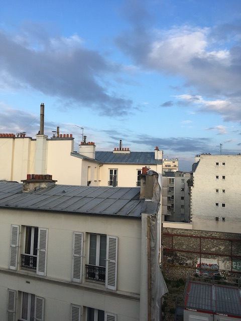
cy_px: 160
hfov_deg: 48.2
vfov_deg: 61.7
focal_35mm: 29
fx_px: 269
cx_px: 120
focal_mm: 4.15
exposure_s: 1/561
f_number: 2.2
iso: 25
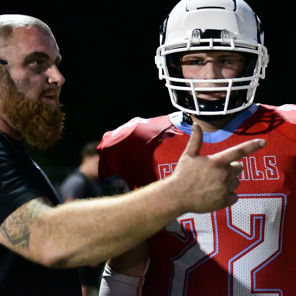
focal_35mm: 135
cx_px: 121
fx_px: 1306
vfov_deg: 12.9
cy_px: 147
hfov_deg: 12.9
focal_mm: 70
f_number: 2.8
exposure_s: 1/1250
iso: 16000
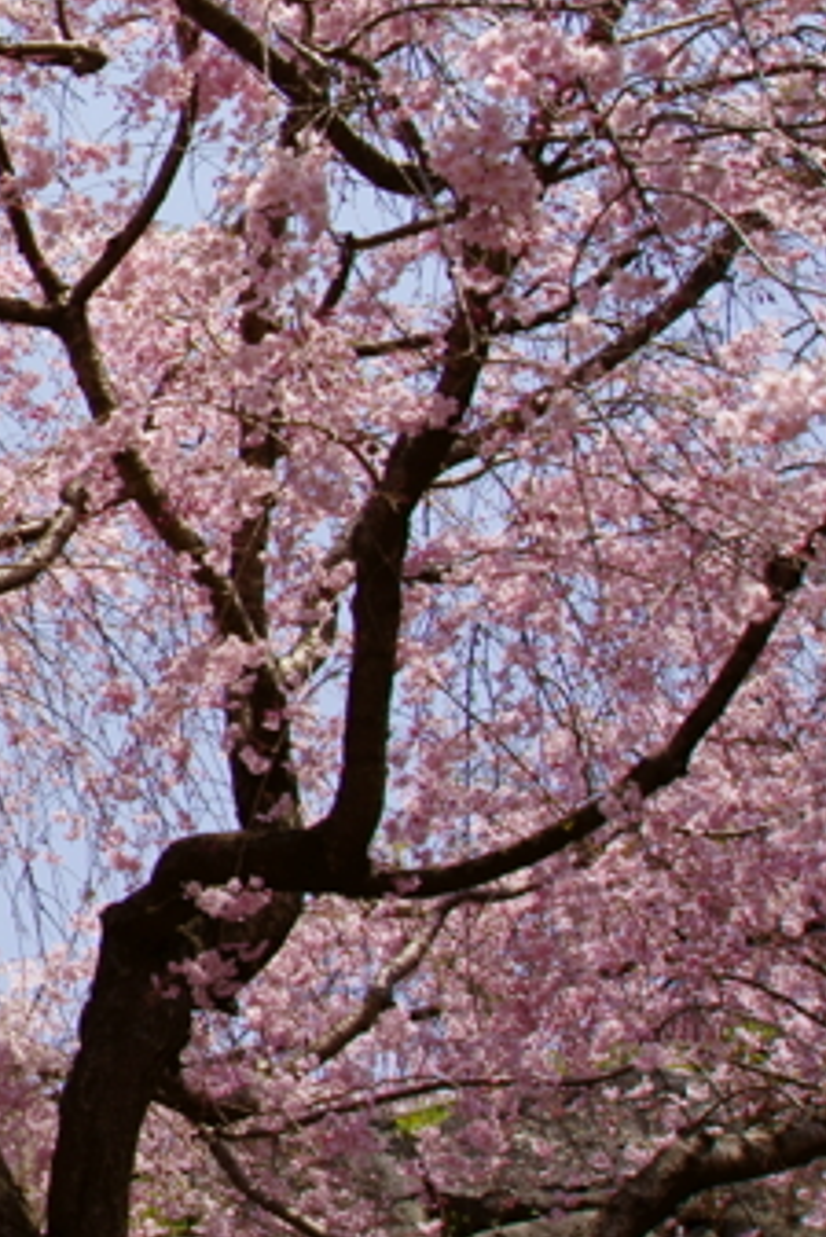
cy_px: 345
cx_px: -954
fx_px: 2819
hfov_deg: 13.6
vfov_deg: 24.5
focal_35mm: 82
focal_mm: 18
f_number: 11
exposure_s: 1/160
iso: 100
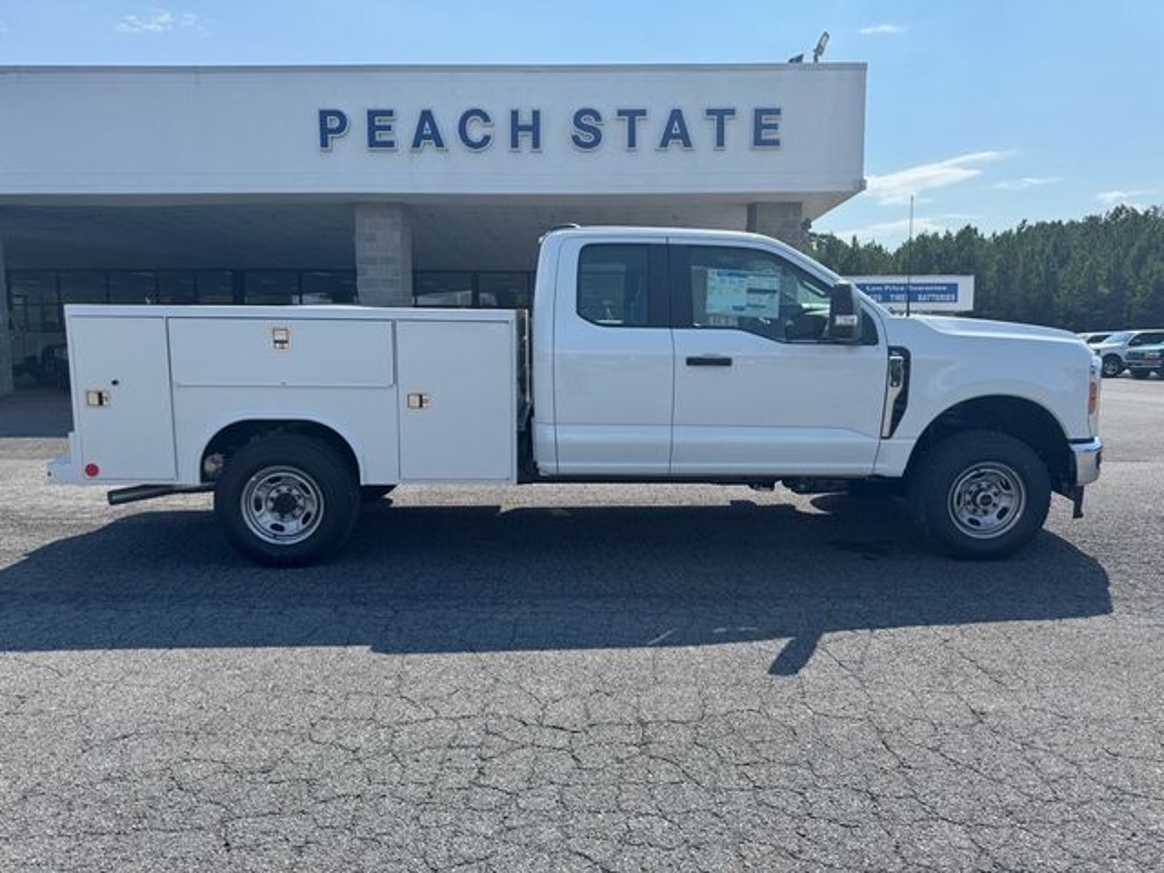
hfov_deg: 71.6
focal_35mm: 24
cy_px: 436
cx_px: 582
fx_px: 807
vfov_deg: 56.8
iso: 80
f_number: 1.78
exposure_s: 1/3597
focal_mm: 6.76
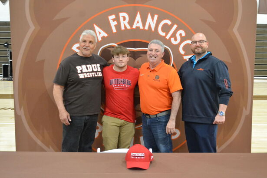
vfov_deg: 31.9
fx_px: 311
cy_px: 89
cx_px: 134
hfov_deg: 46.4
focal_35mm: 42
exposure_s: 1/100
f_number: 4.5
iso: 3200
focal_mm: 28
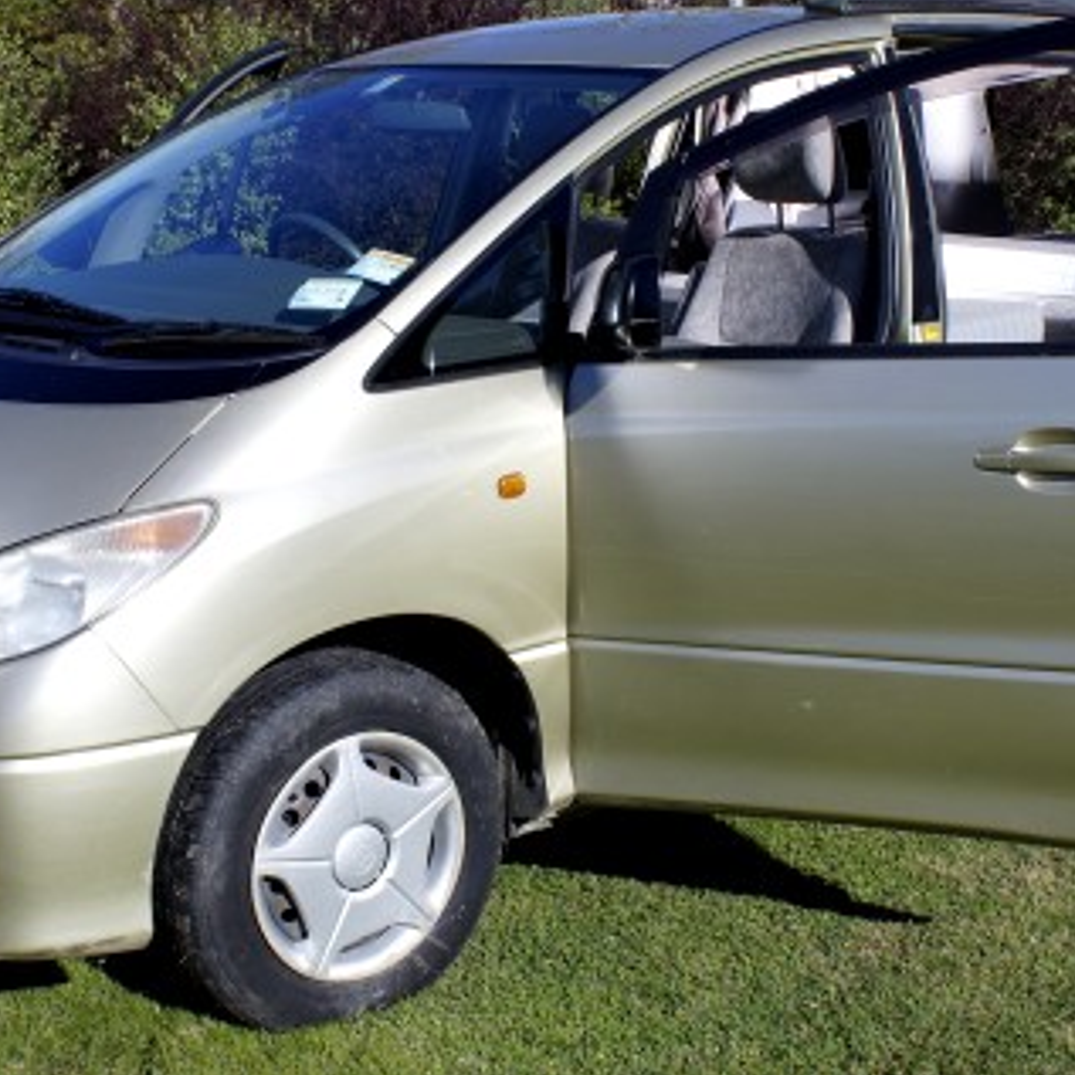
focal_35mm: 57
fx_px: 2003
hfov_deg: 30.0
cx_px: 590
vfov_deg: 30.0
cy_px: 429
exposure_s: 1/125
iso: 100
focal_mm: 24
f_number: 13
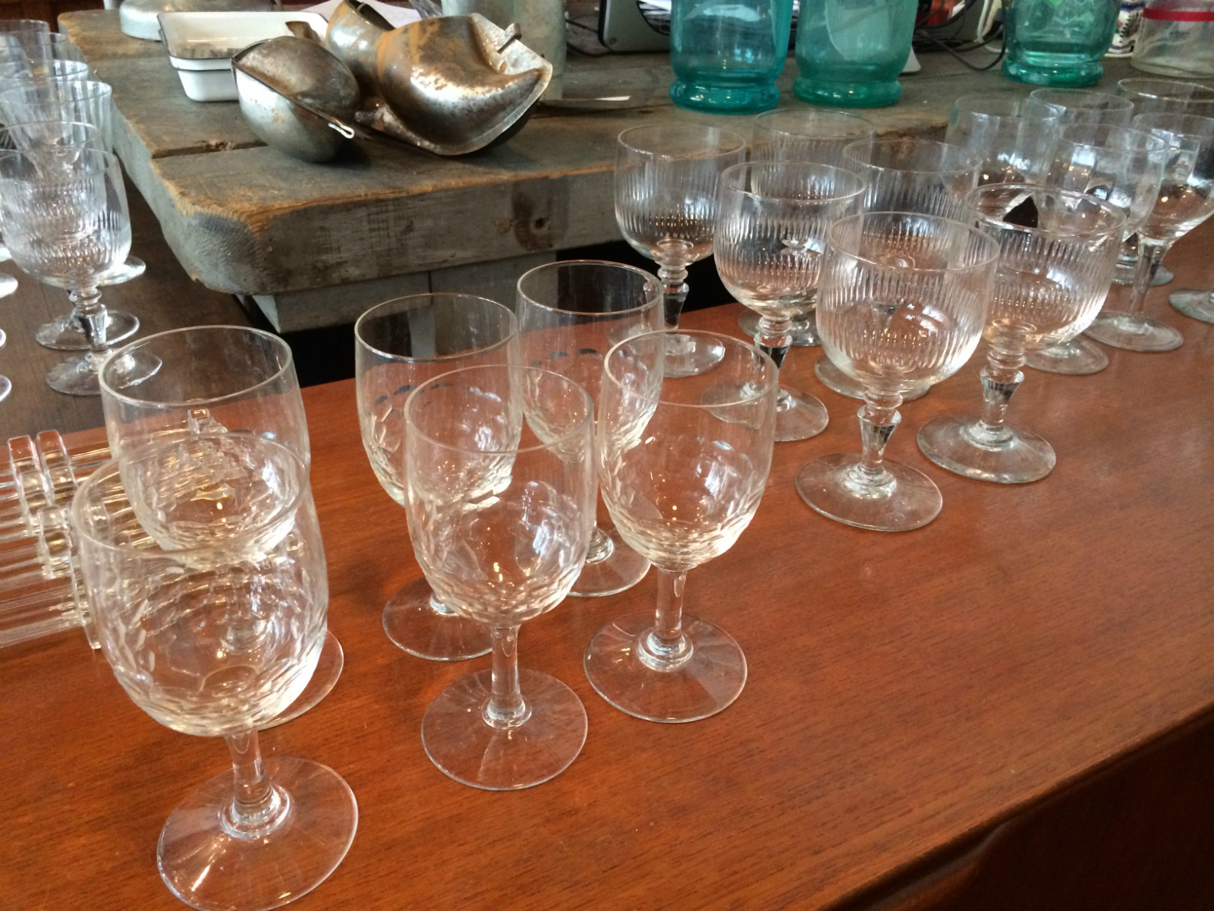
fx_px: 1052
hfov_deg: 60.0
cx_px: 607
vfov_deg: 46.8
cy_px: 456
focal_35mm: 30
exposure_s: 1/30
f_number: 2.2
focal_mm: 4.12
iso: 320
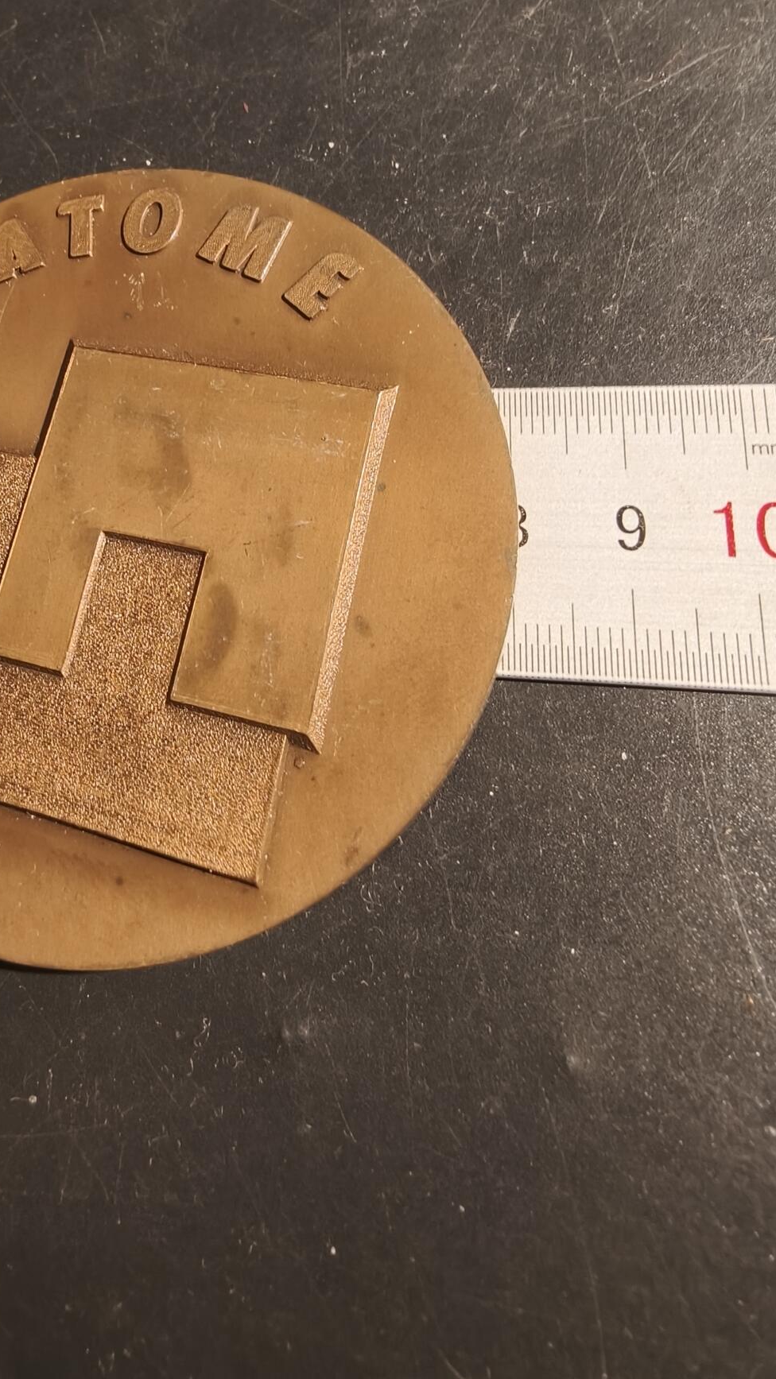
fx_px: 951
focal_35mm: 26
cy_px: 676
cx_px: 373
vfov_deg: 71.9
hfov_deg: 44.4
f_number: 2
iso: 125
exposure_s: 1/50
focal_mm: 2.32
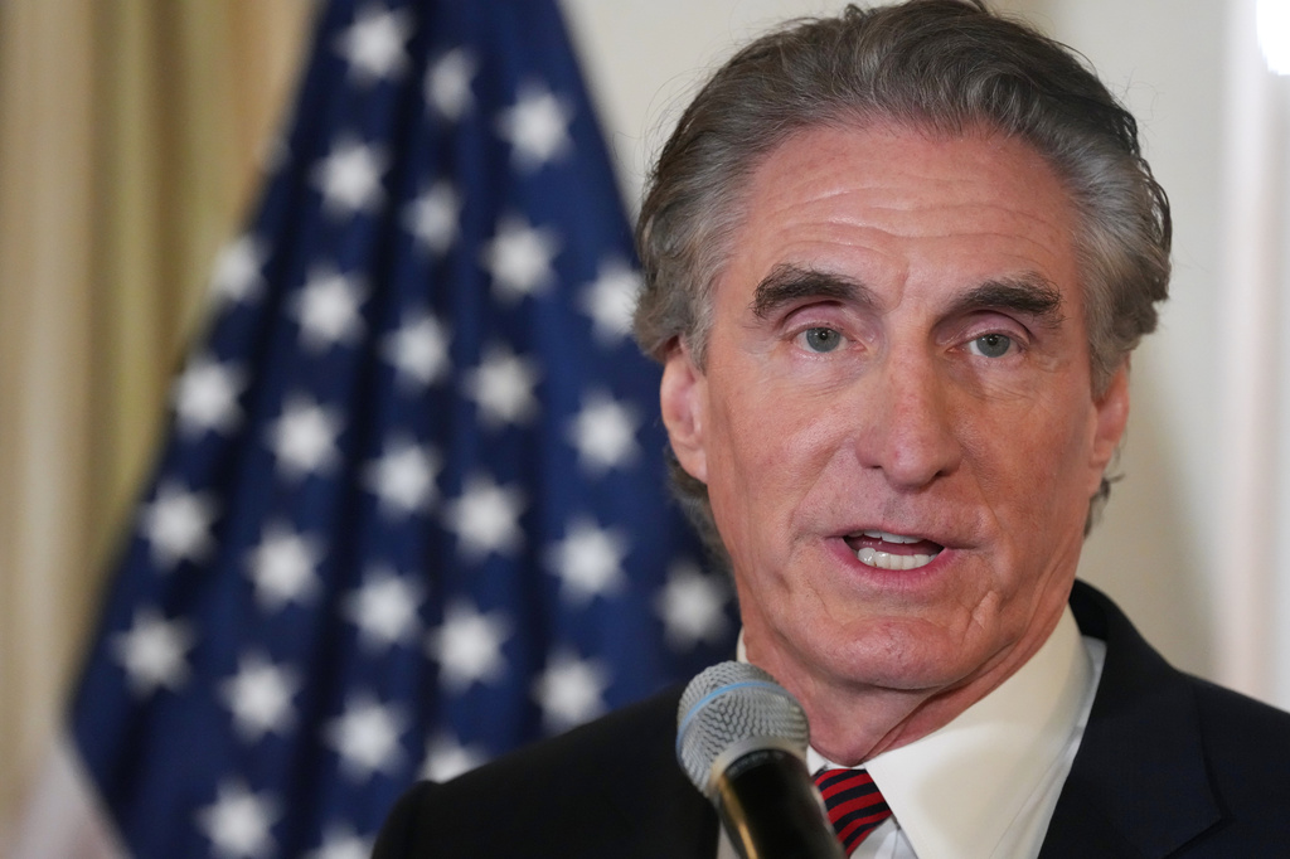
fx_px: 7164
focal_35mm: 200
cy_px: 430
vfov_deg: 6.9
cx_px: 645
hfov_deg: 10.3
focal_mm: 200
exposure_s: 1/250
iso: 8000
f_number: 4
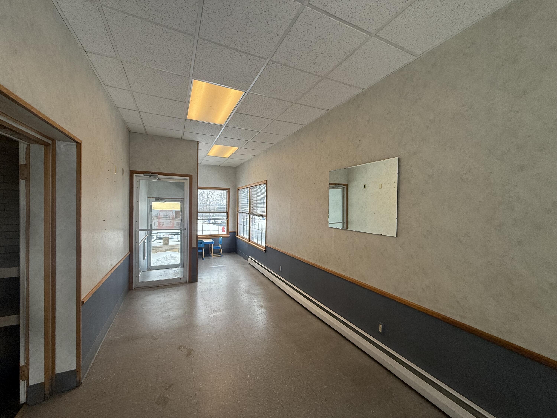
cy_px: 209
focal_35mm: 14
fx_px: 225
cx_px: 278
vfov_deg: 85.7
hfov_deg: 102.1
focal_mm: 2.22
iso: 100
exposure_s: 1/120
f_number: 2.2
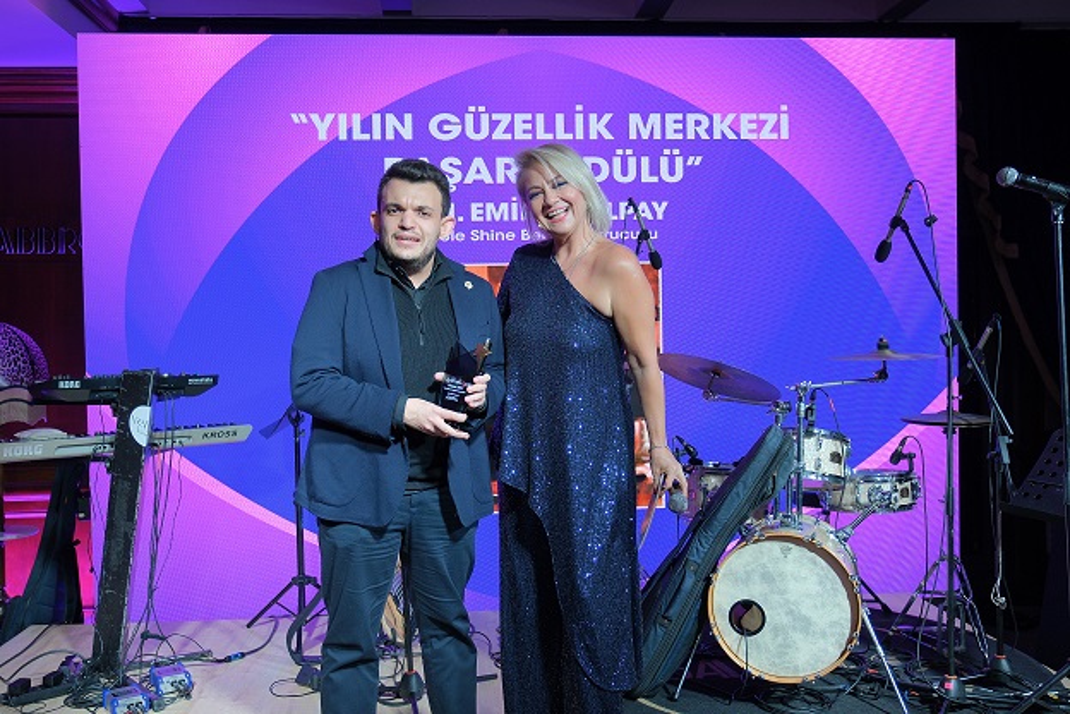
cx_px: 535
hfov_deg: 57.2
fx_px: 981
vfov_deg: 40.0
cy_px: 357
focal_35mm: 33
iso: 800
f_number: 2.8
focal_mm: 22
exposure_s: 1/160
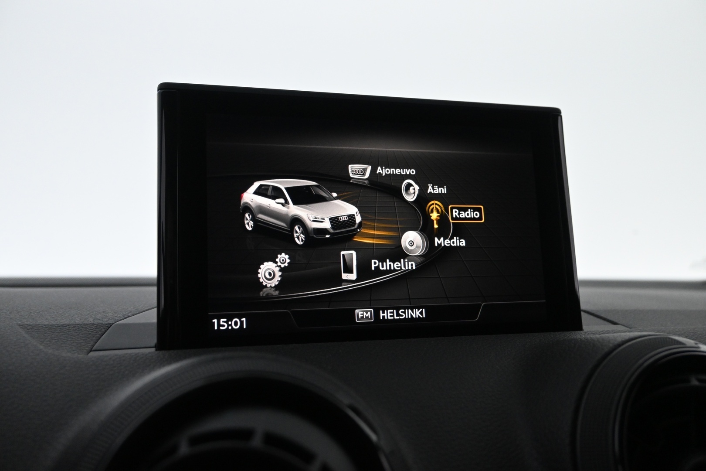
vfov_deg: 42.6
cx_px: 353
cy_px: 236
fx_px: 603
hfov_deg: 60.7
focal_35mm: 31
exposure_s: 1/80
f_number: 4.5
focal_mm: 20.5
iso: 2500
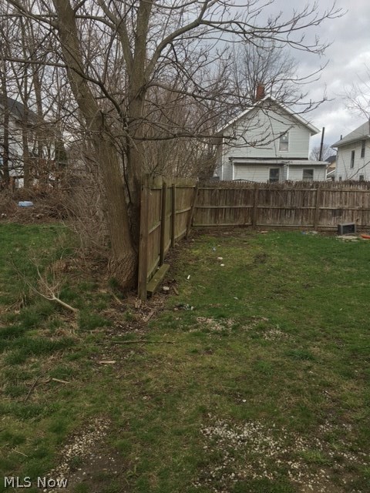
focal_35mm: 29
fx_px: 413
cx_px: 185
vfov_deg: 61.7
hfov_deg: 48.2
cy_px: 246
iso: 25
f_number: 2.2
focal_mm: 4.15
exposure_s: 1/256
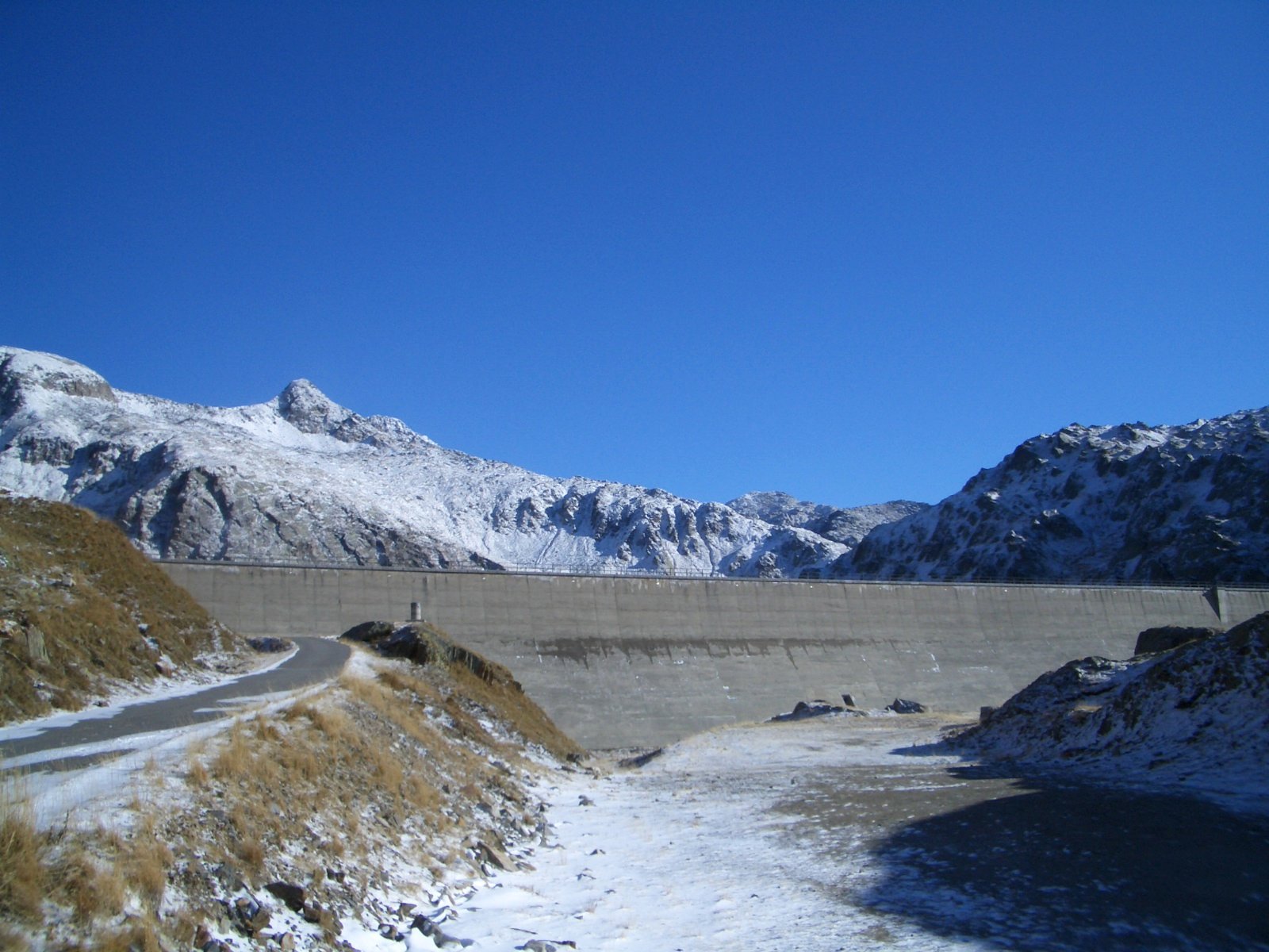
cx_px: 634
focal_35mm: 35
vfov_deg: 40.7
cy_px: 476
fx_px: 1283
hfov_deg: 52.6
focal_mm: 5.8
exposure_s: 1/1000
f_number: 4.3
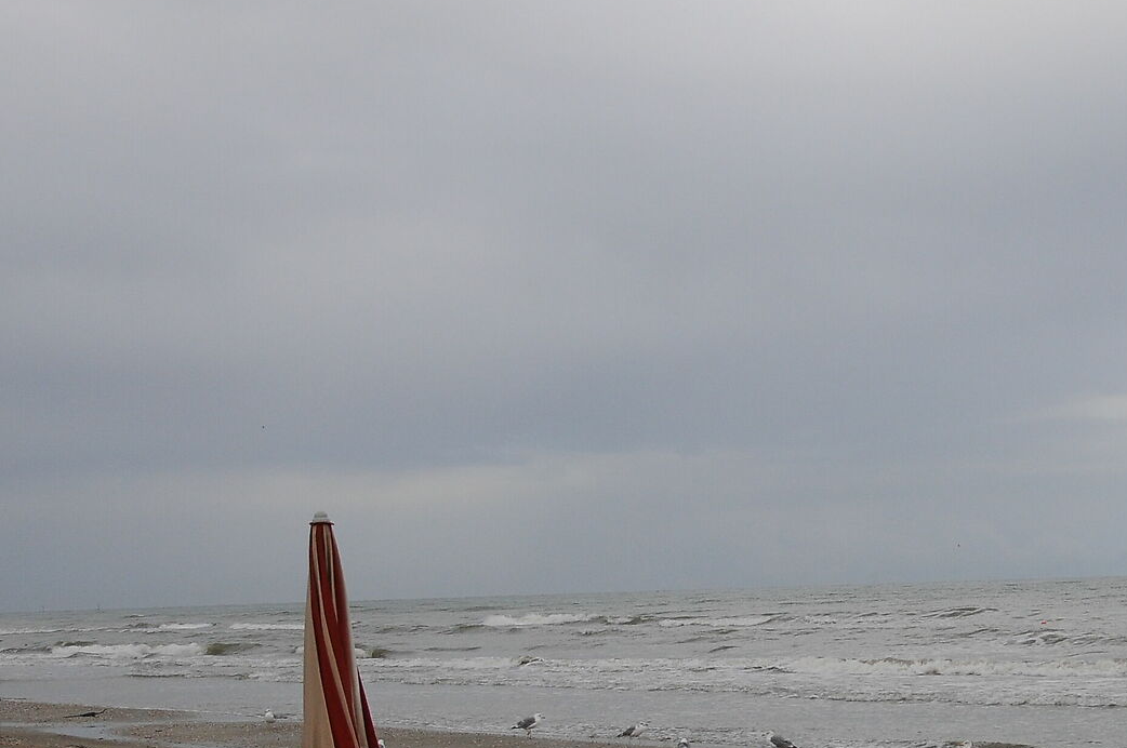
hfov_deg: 26.3
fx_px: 2376
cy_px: 672
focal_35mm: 76
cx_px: 848
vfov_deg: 17.6
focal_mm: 22
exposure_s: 1/1500
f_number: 4.8
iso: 400
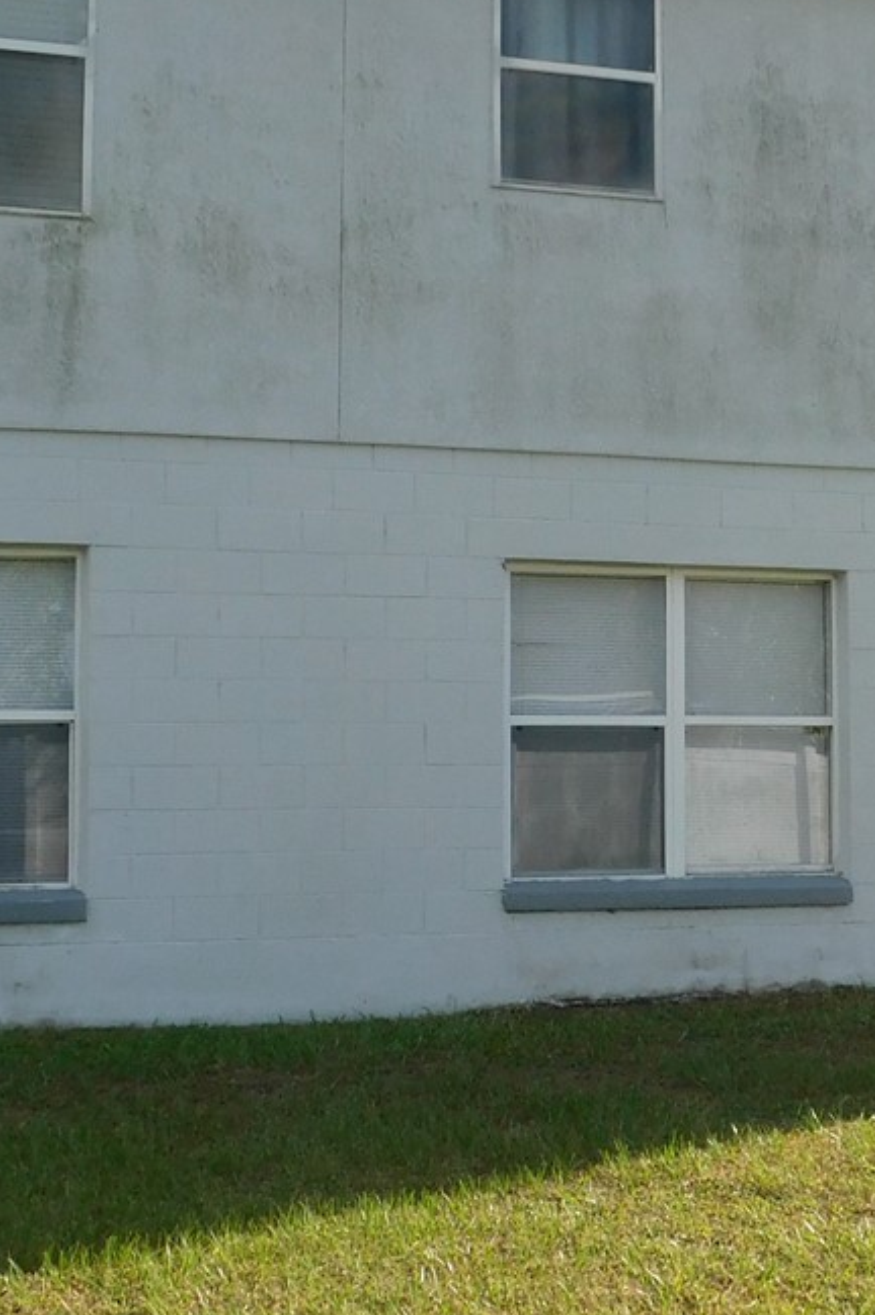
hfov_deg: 22.9
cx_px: 533
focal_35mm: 59
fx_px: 2153
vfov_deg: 33.9
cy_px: 604
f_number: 3
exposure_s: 1/1000
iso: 125
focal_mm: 4
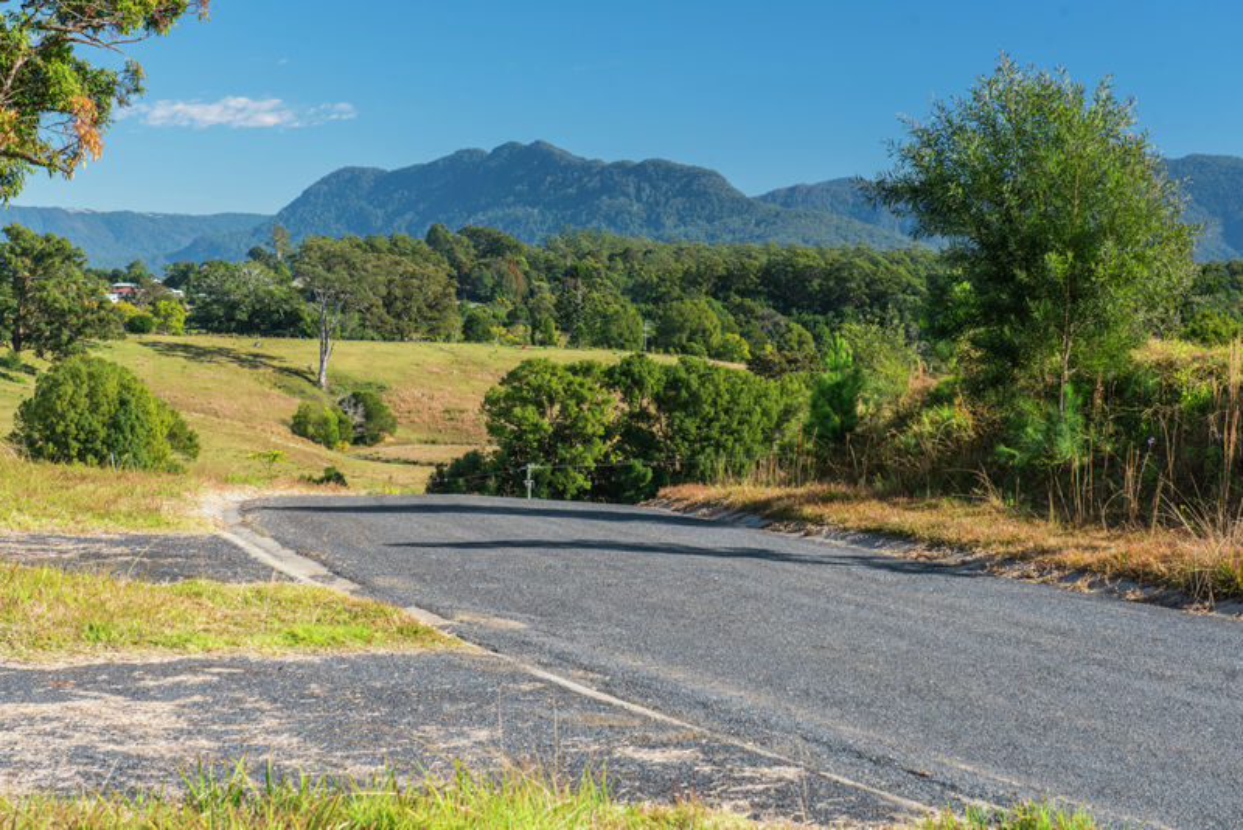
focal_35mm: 70
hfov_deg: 28.8
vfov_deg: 19.5
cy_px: 415
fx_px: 2418
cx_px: 622
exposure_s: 1/60
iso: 200
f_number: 9
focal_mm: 70
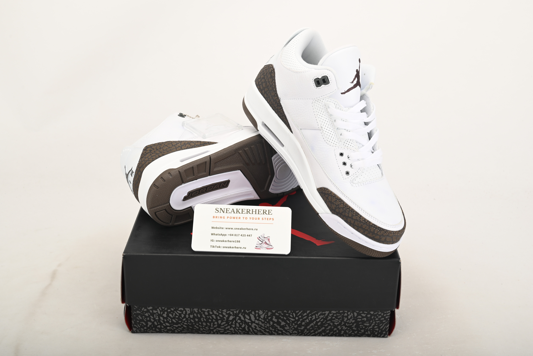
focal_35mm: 46
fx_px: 681
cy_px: 178
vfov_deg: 29.3
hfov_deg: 42.7
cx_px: 266
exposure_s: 1/200
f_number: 11
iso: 100
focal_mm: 46
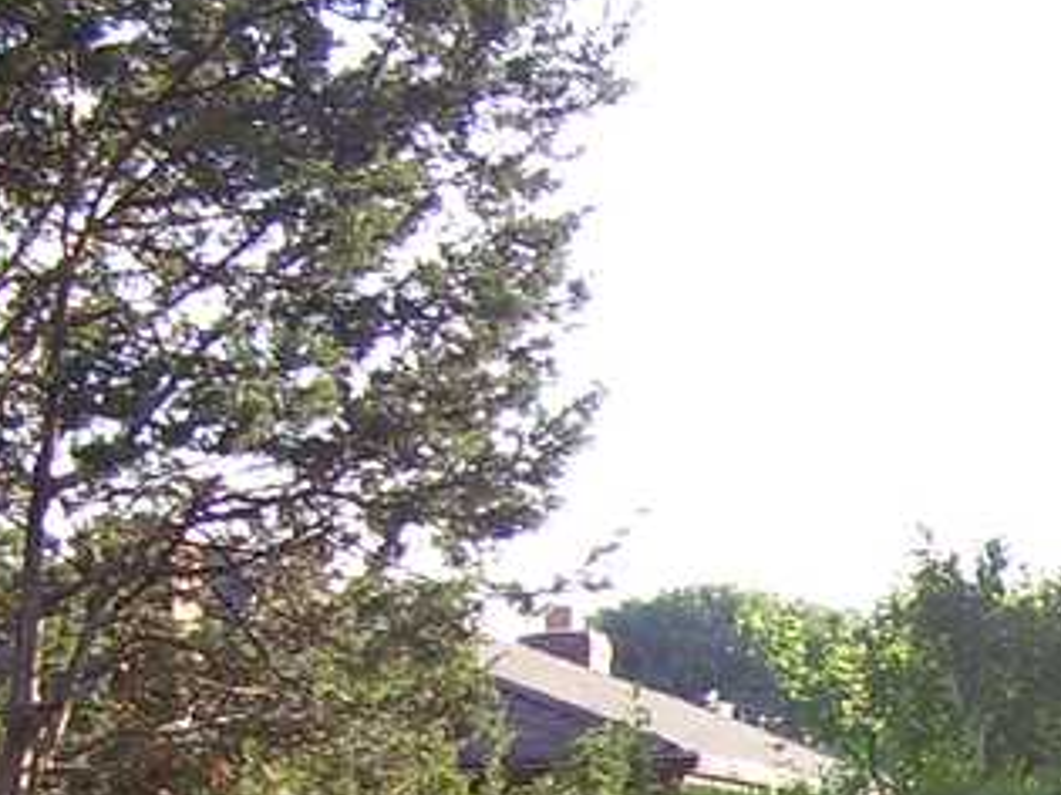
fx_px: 4412
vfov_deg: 10.0
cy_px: 1091
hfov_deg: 13.3
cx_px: 1339
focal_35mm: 144
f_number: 2.7
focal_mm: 5.6
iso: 80
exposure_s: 1/180
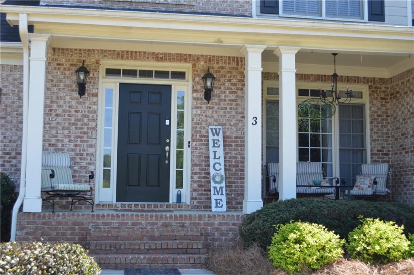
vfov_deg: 28.0
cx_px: 207
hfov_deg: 41.2
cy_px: 138
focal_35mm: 48
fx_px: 551
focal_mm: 32
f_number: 5.6
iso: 140
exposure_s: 1/125
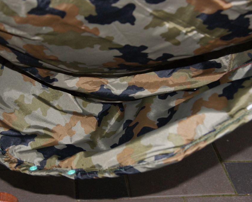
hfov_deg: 27.9
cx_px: 103
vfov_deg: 22.5
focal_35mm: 68
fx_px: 507
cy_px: 101
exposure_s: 1/60
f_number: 5.6
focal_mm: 40
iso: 400
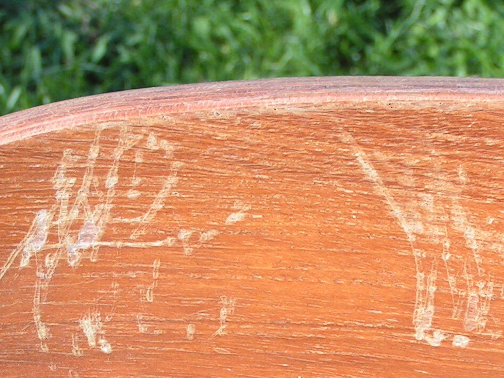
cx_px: 234
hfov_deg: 14.5
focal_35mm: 136
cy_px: 306
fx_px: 1980
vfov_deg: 10.9
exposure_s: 1/160
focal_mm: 9.7
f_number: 5
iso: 50
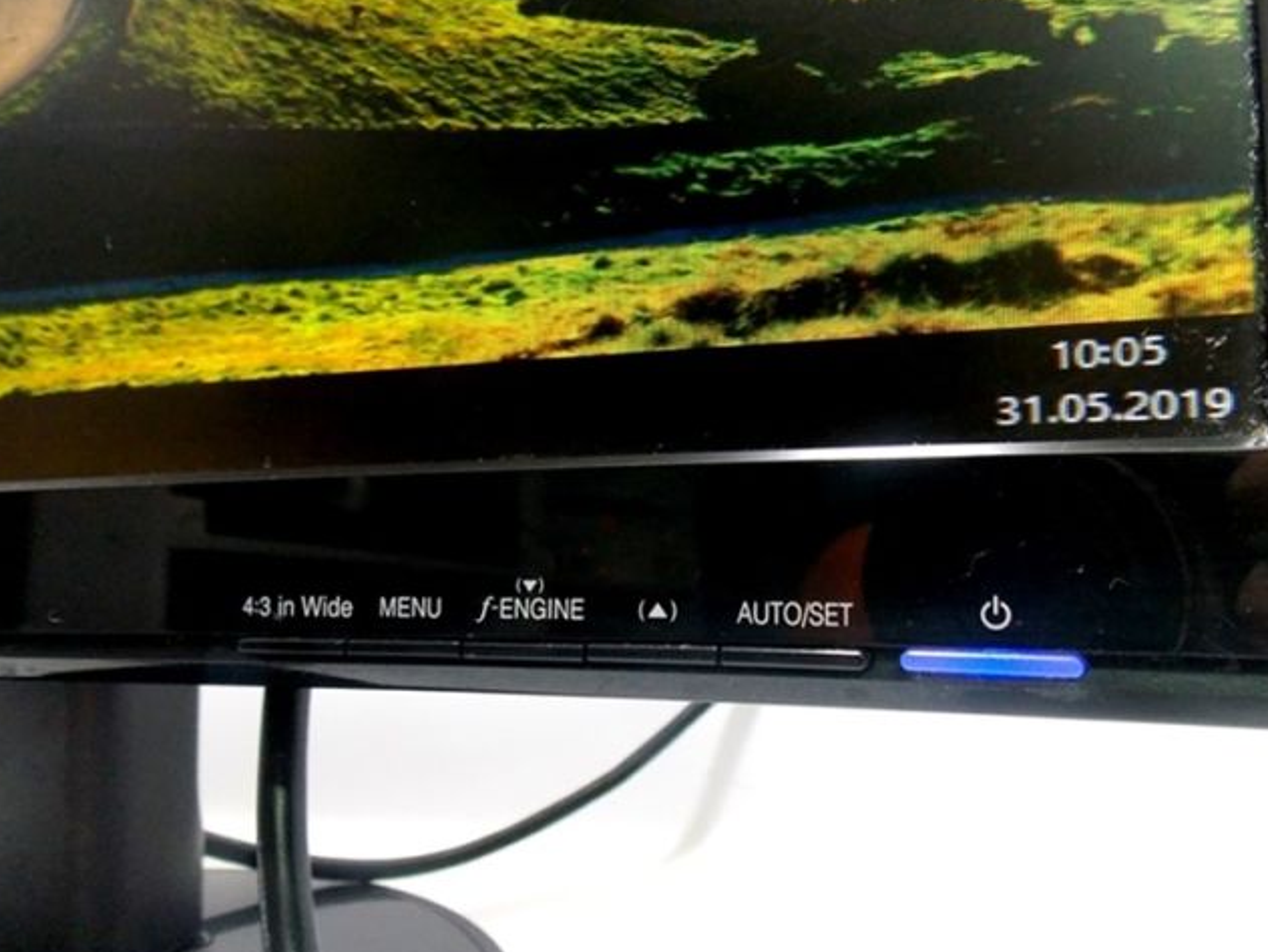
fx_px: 1026
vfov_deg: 49.8
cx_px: 707
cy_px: 501
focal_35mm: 28
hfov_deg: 63.2
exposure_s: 1/30
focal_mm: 4
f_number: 3.1
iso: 250
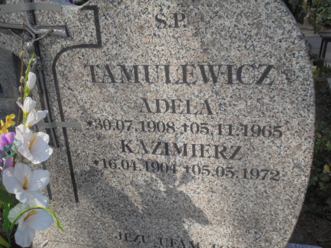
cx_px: 166
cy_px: 124
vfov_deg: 37.7
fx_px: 363
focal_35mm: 38
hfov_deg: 49.0
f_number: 4.2
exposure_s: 1/400
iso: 100
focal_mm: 6.9
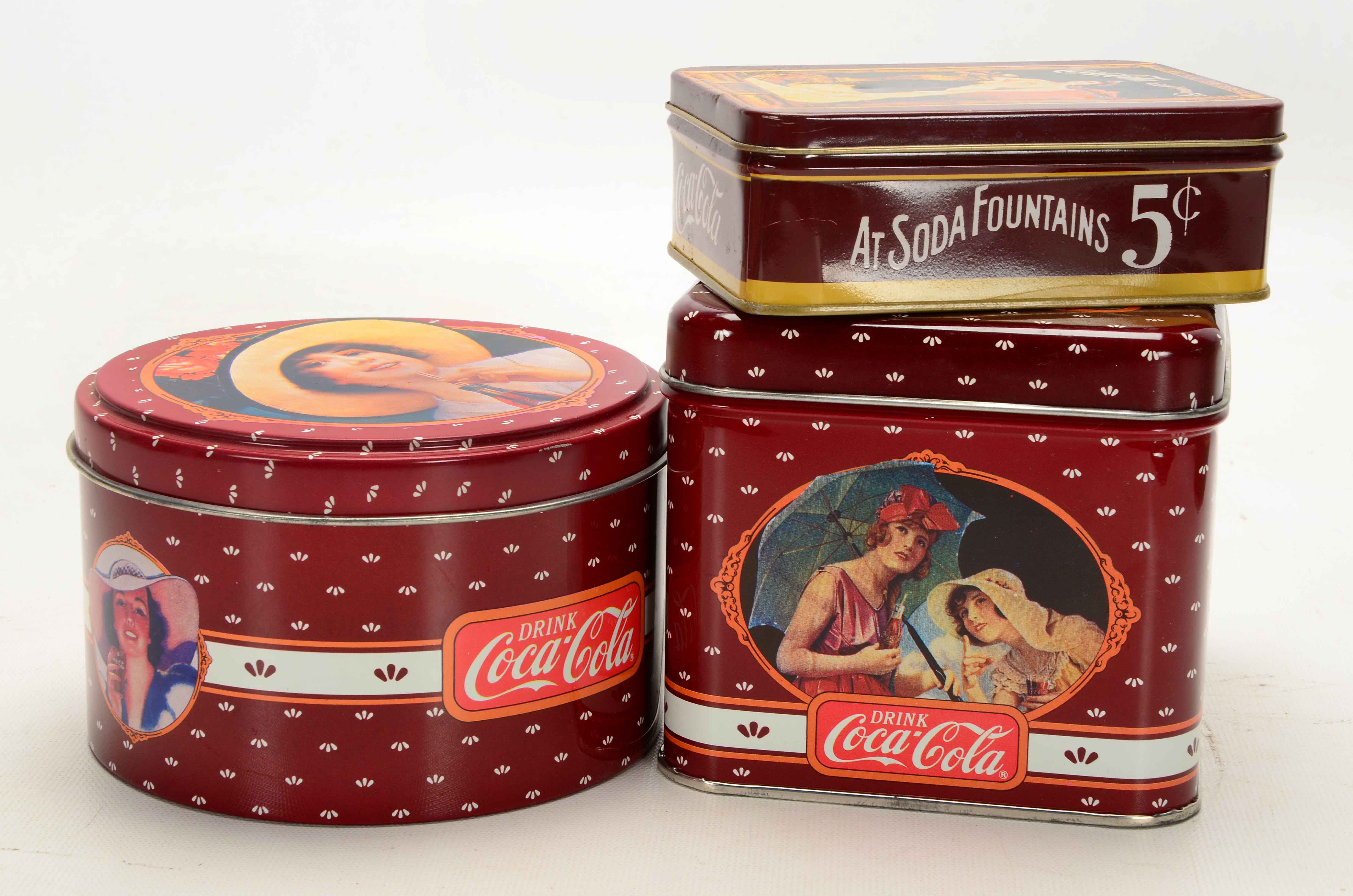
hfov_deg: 26.0
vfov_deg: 17.4
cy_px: 448
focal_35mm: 78
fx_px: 2925
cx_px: 676
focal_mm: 52
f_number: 16
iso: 200
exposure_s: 1/160
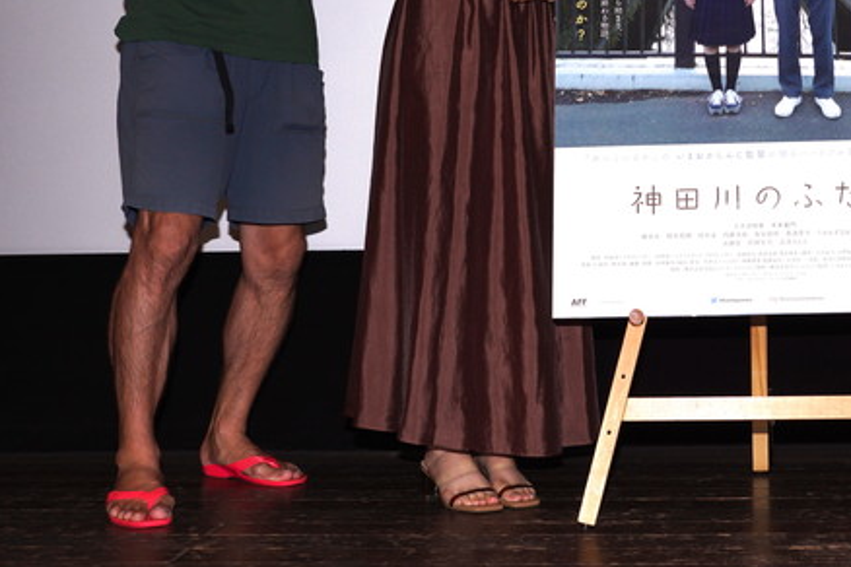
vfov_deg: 21.0
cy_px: 117
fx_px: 1513
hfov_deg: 30.5
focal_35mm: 64
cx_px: 703
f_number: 7.1
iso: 200
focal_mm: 28
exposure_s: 1/100
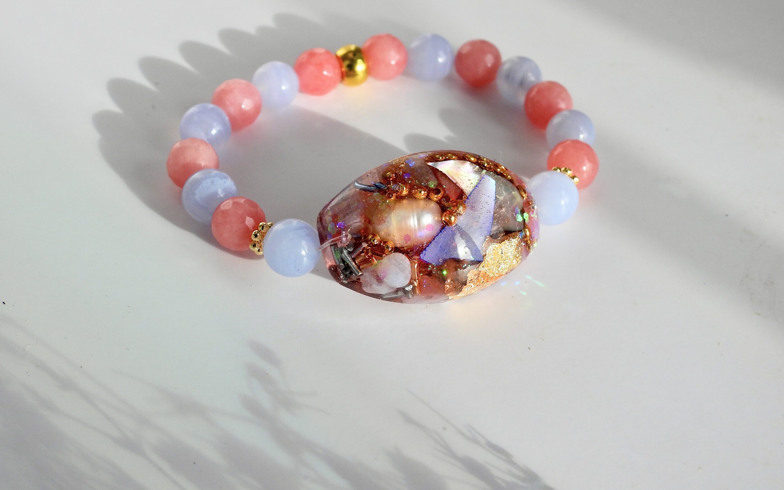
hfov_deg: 34.5
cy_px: 196
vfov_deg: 22.0
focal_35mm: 59
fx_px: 1261
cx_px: 390
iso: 100
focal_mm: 9.8
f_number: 3.5
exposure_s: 1/500
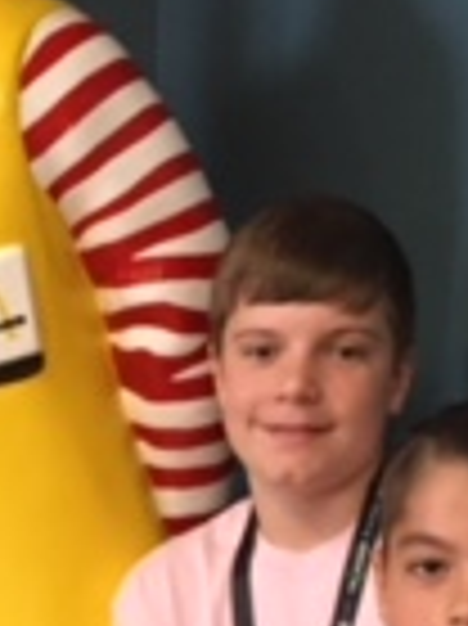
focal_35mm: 134
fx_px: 2419
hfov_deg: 11.0
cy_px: 946
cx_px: 22
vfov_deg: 13.8
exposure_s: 1/30
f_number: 2.2
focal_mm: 4.15
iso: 200
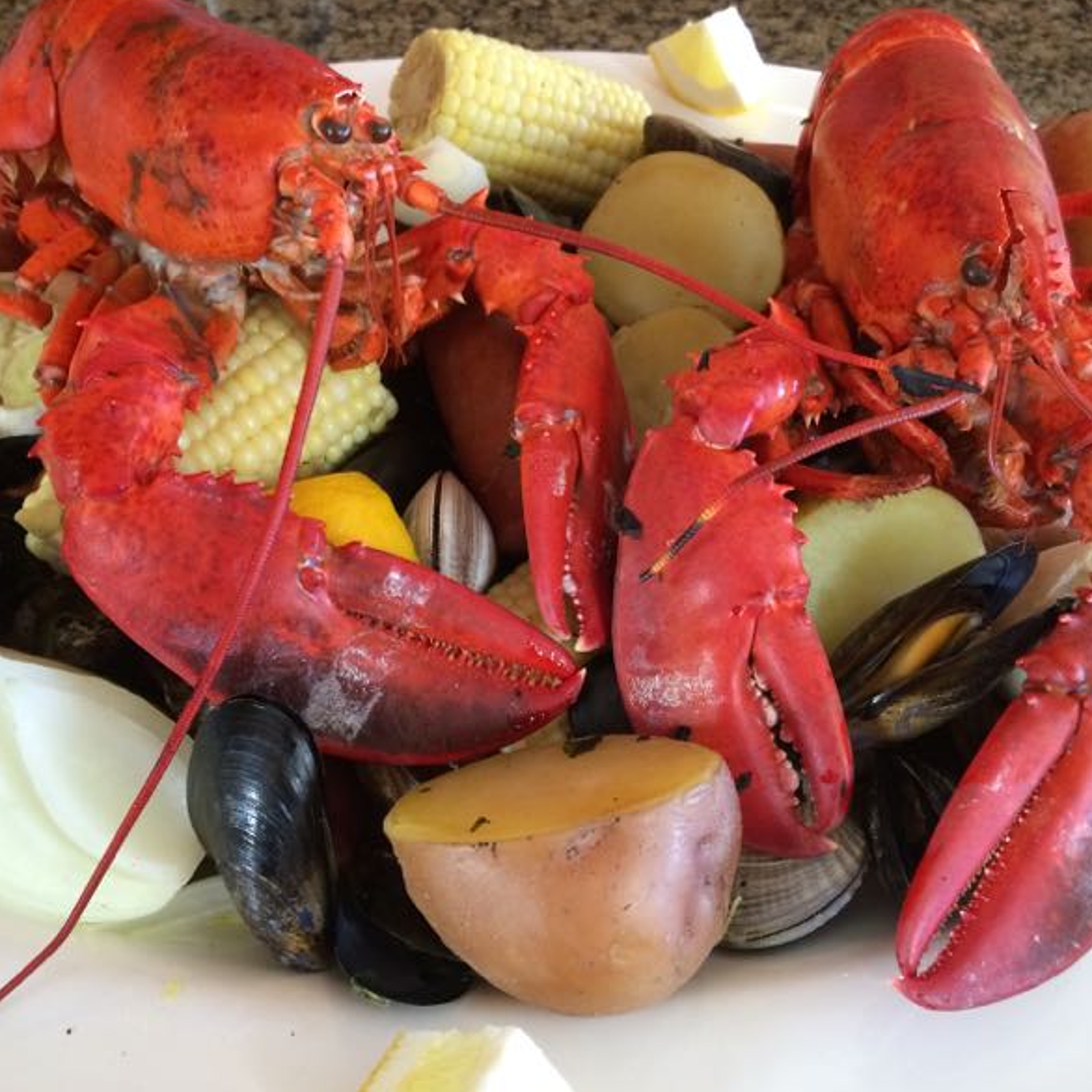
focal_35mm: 35
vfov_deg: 47.2
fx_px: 1249
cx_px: 535
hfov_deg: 47.2
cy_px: 537
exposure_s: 1/30
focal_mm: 4.15
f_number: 2.2
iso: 160
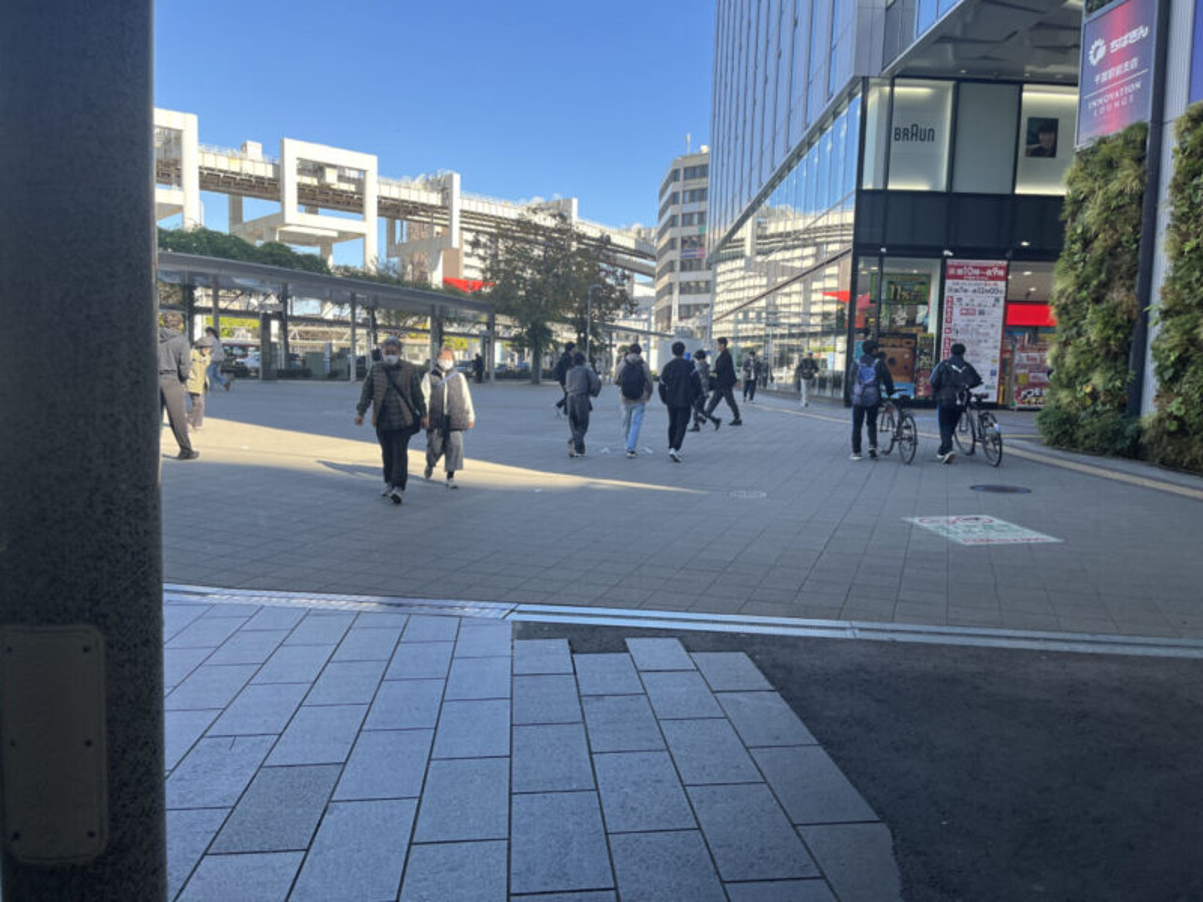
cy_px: 451
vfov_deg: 53.1
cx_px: 602
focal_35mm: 26
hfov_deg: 67.3
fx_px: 904
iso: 50
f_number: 1.6
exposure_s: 1/668
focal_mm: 5.1
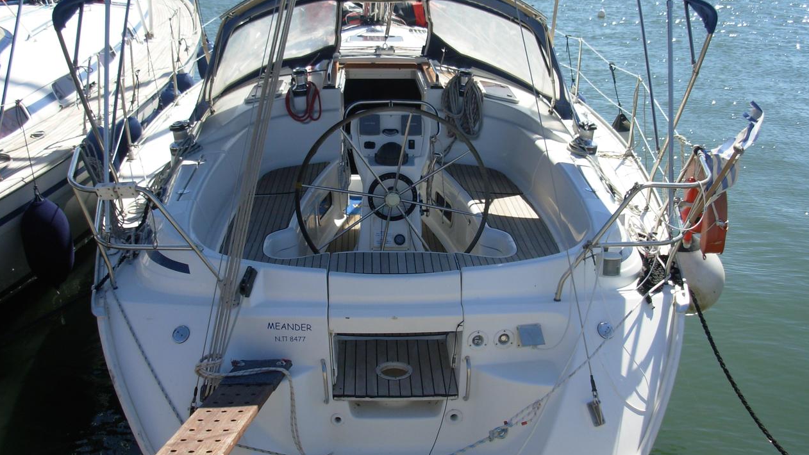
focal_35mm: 42
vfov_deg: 28.3
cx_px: 404
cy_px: 191
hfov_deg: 48.4
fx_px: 901
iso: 50
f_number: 2.9
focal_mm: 6.3
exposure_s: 1/995
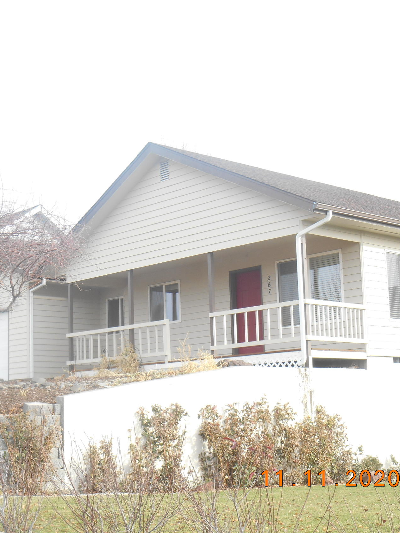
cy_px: 268
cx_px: 156
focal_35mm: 62
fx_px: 955
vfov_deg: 31.2
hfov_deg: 23.6
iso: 80
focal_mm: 8.3
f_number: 4
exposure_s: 1/125
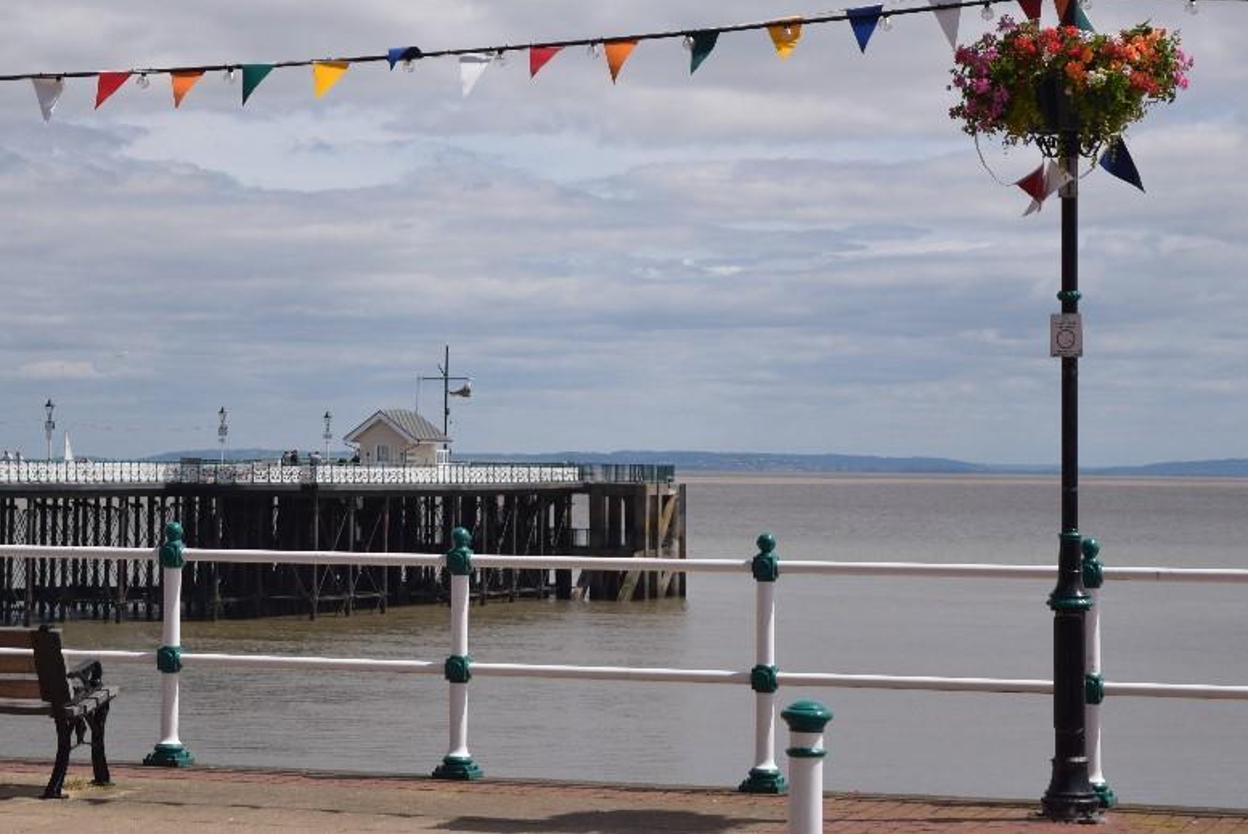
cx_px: 565
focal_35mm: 109
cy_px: 287
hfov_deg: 18.8
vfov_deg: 12.6
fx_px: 3769
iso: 200
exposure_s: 1/2000
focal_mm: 55
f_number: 5.6
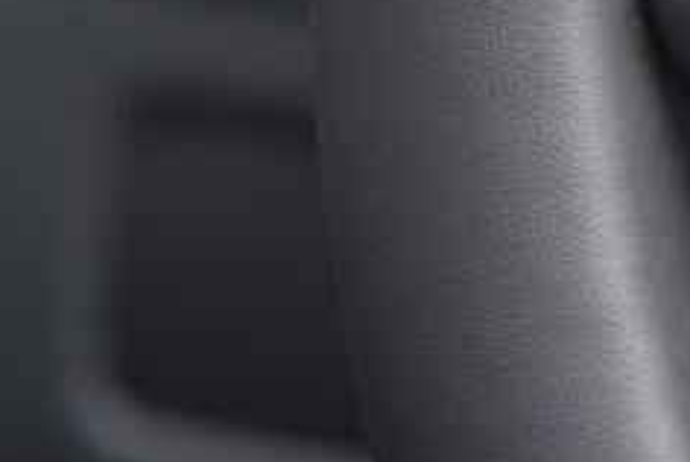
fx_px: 9998
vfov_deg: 2.6
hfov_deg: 3.9
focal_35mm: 521
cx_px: 1047
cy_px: -284
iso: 500
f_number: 4
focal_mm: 120
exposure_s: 1/40
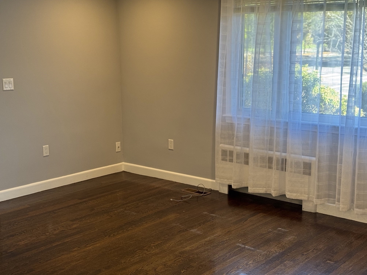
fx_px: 519
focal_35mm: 49
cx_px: 181
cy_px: 139
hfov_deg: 38.9
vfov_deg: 29.7
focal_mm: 6.76
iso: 64
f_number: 1.78
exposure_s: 1/60
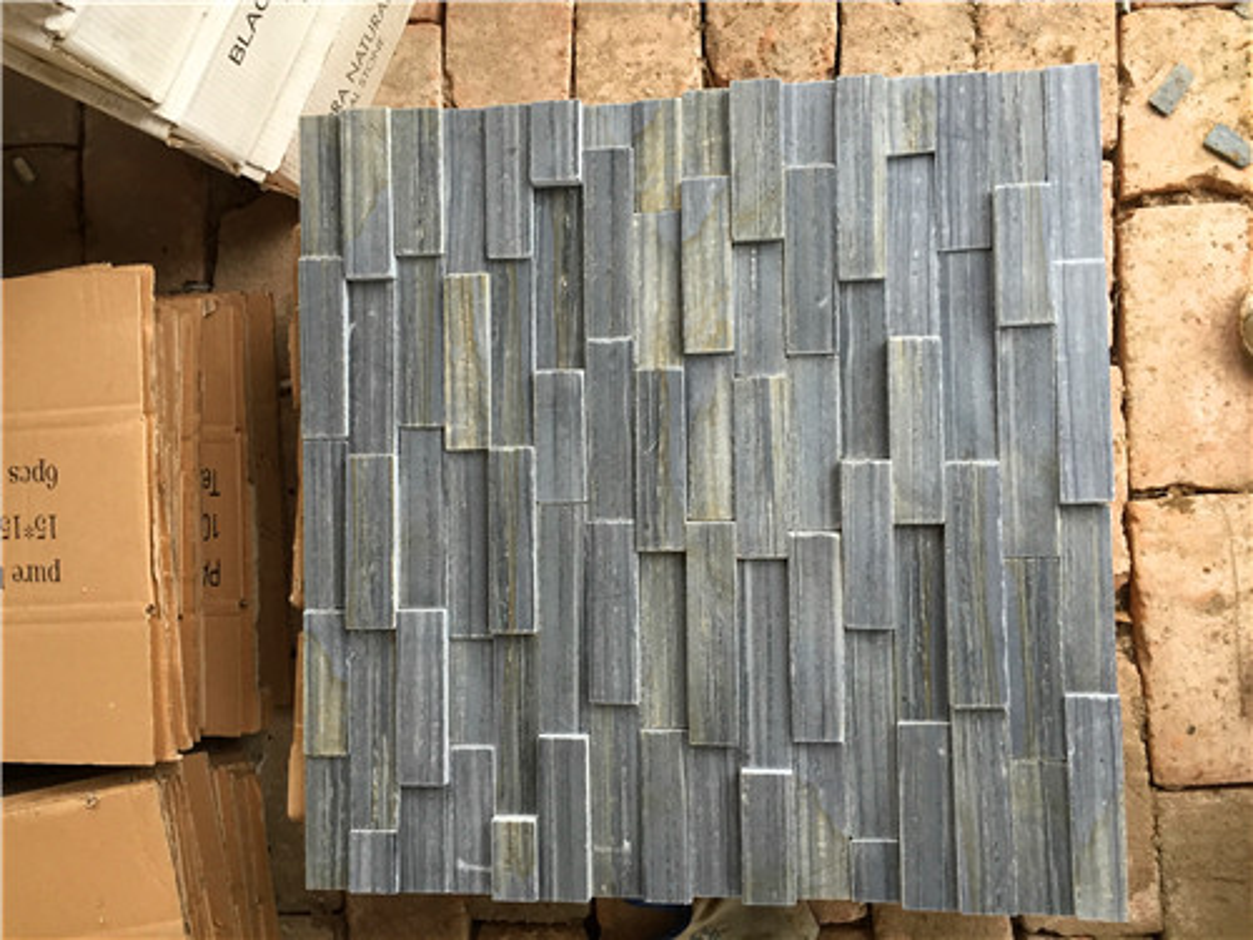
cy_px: 470
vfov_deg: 48.2
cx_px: 626
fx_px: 1050
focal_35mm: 29
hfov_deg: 61.7
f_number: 2.2
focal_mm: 4.15
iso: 64
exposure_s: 1/30
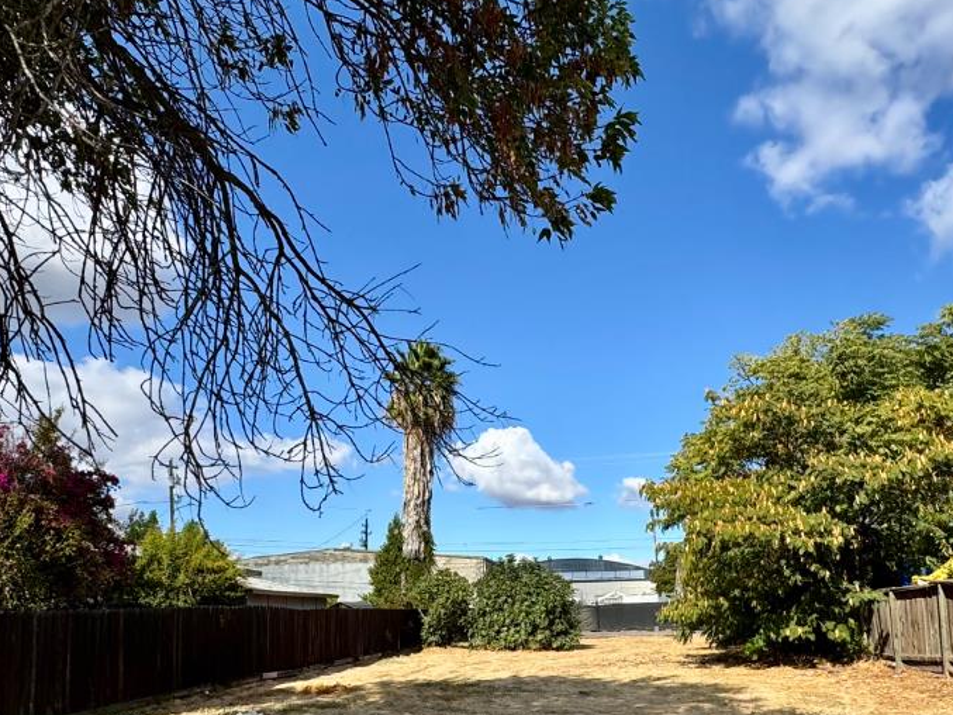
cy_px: 523
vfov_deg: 44.2
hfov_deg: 58.3
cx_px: 510
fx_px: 854
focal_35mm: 31
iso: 50
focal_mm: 2.22
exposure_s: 1/2146
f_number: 2.2
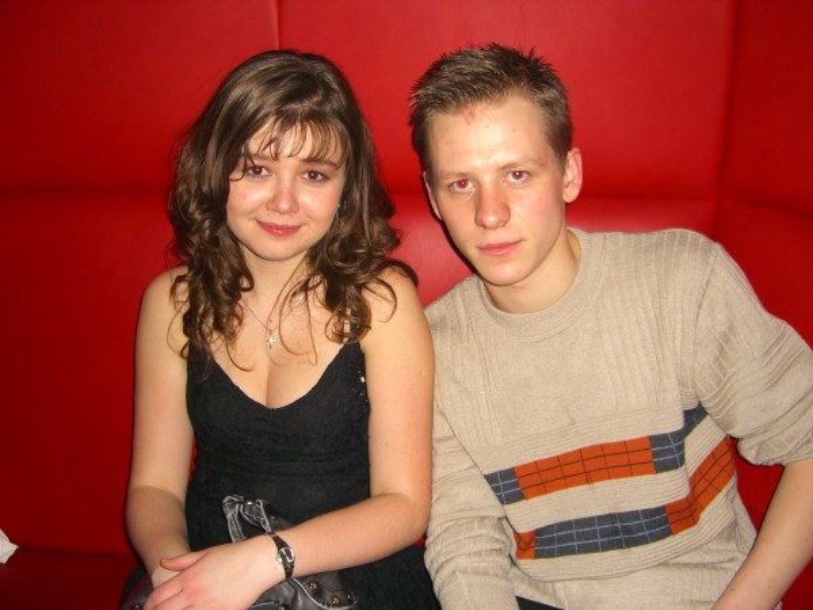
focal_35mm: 38
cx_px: 406
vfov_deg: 37.7
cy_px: 305
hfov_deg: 49.0
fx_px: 892
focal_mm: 7.9
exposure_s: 1/60
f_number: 2.8
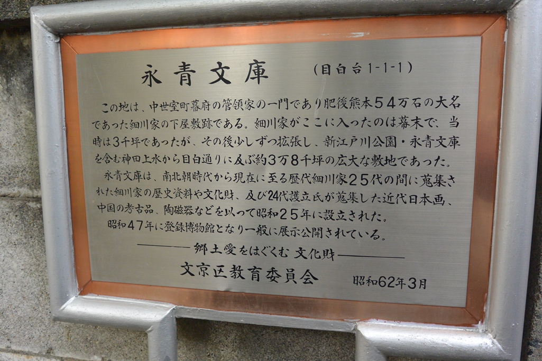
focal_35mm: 29
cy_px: 180
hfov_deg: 63.7
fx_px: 437
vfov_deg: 44.9
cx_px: 271
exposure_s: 1/125
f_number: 3.5
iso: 320
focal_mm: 11
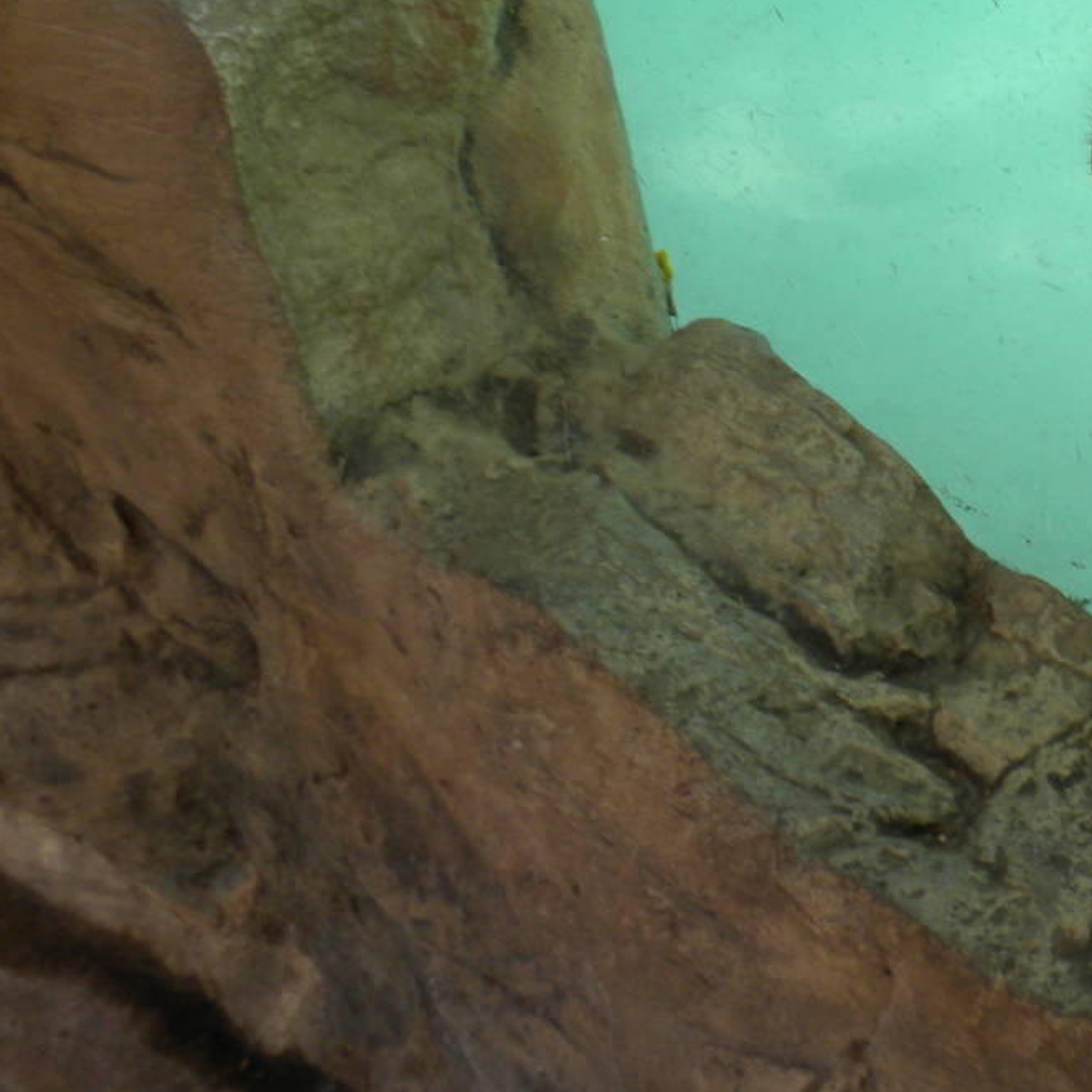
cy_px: 134
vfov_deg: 21.5
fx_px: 2820
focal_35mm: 79
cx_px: 1219
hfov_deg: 20.8
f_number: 3.5
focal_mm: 6.6
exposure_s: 1/64.6
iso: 64
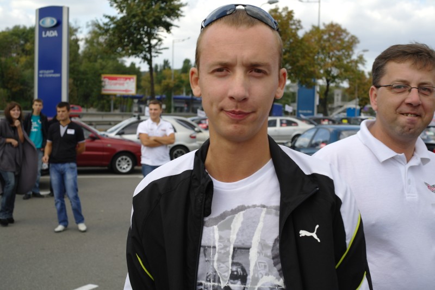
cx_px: 218
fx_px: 555
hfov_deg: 42.8
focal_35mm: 46
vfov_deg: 29.2
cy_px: 145
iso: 100
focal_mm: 30
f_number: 5
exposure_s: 1/200
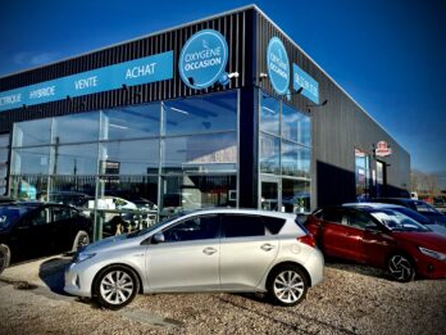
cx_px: 207
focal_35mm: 28
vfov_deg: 49.7
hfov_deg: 63.4
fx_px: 361
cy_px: 159
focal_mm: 4.25
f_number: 1.8
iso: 32
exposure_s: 1/1866
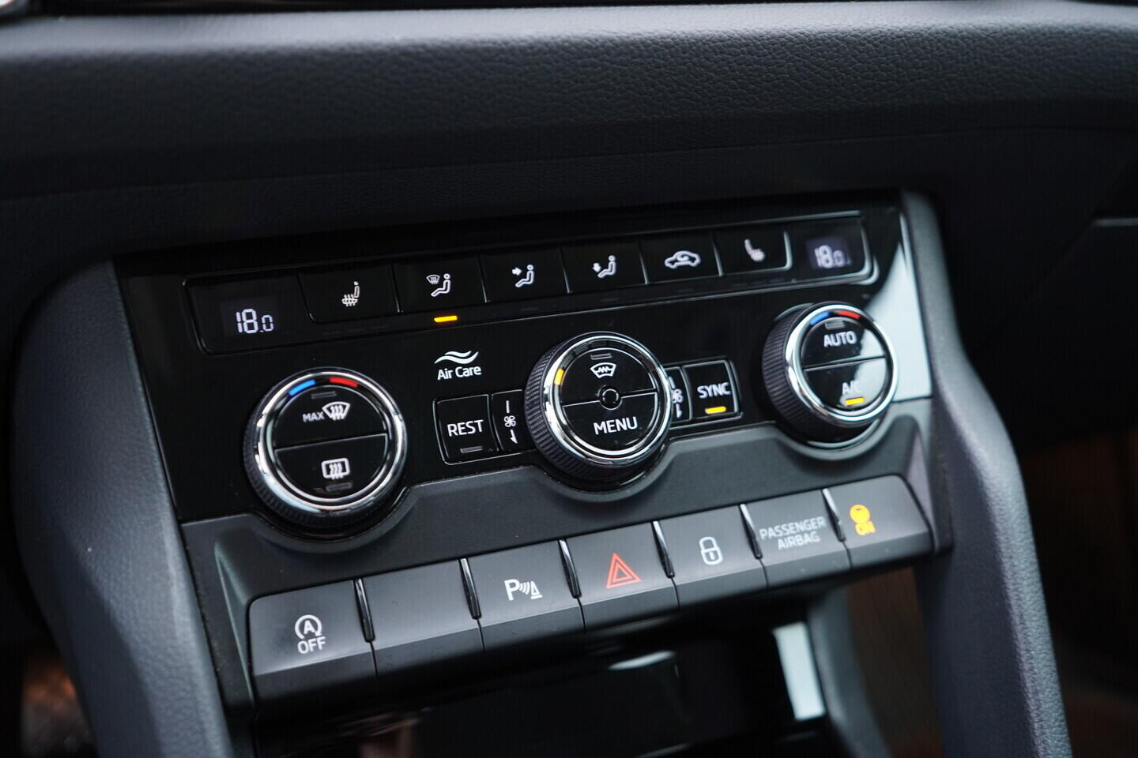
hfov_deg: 53.1
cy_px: 379
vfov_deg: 36.9
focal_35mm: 36
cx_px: 569
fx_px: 1138
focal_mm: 24
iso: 500
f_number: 2.8
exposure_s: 1/40
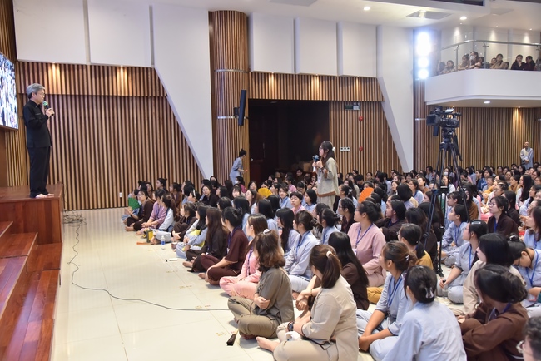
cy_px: 180
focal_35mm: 32
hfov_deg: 58.7
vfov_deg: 41.2
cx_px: 270
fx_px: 481
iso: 2000
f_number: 5
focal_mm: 32
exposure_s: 1/125
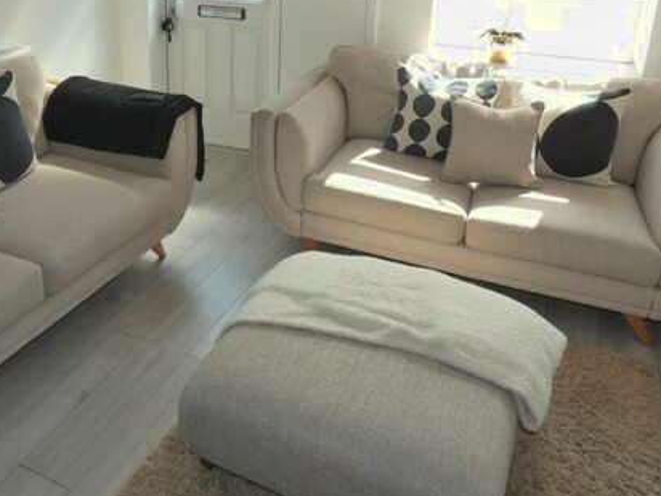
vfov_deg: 40.7
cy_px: 131
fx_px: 649
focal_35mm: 34
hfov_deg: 53.3
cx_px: 245
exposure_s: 1/160
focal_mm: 3.6
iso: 80
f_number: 2.8
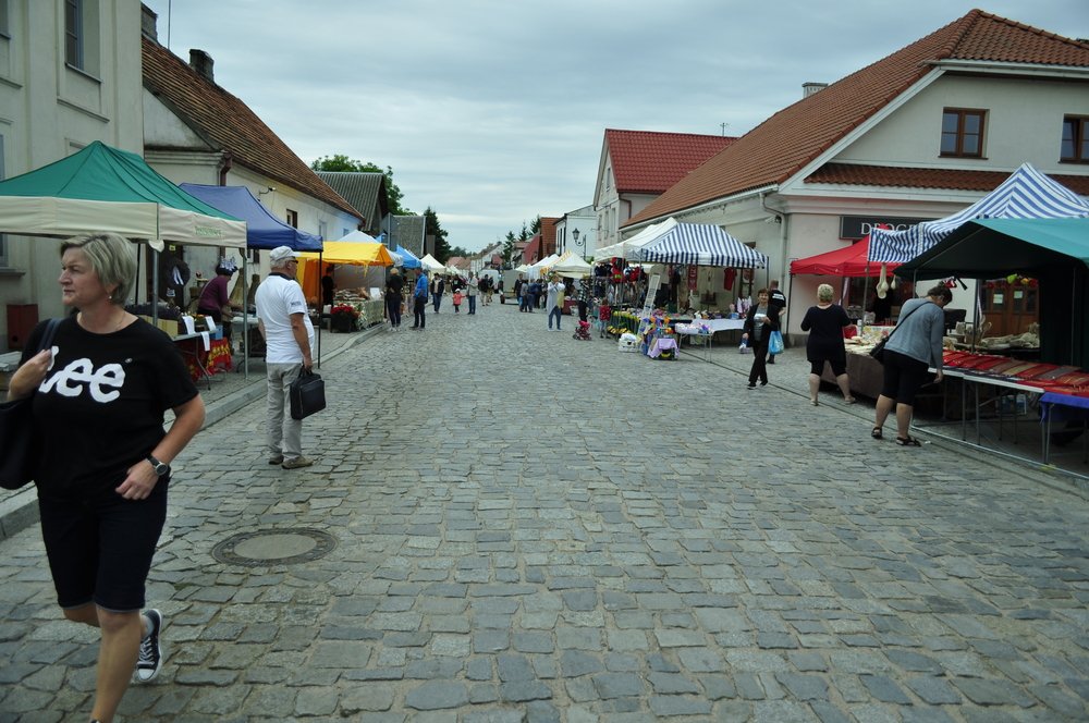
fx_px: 816
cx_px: 544
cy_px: 362
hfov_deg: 67.4
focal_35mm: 27
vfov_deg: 47.8
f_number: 3.5
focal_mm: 18
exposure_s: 1/1250
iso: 200
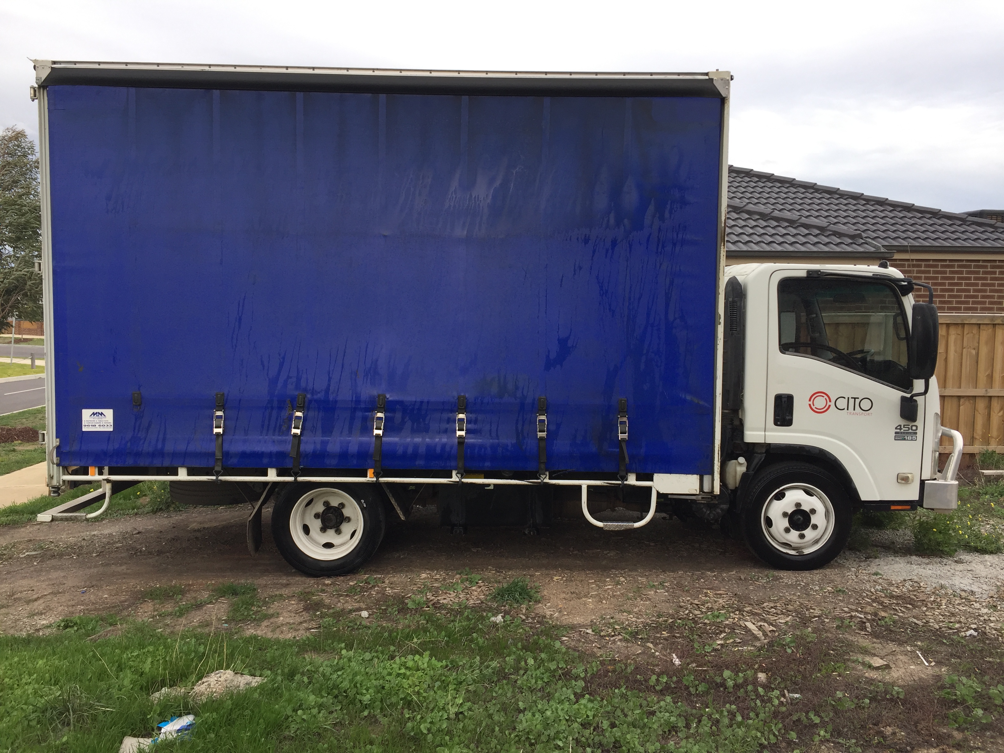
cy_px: 376
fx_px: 841
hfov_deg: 61.7
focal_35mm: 29
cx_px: 502
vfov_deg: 48.2
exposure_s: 1/425
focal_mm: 4.15
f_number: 2.2
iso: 32
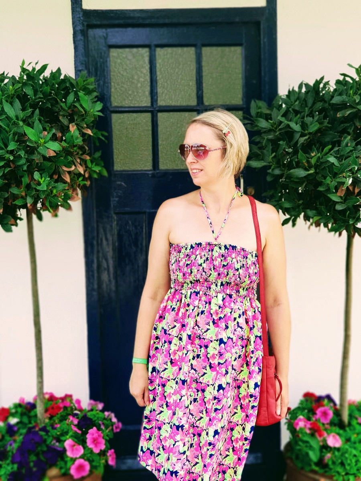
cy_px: 240
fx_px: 723
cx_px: 180
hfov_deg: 28.0
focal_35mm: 52
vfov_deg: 36.8
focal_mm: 6
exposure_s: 1/184
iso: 25
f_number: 2.4
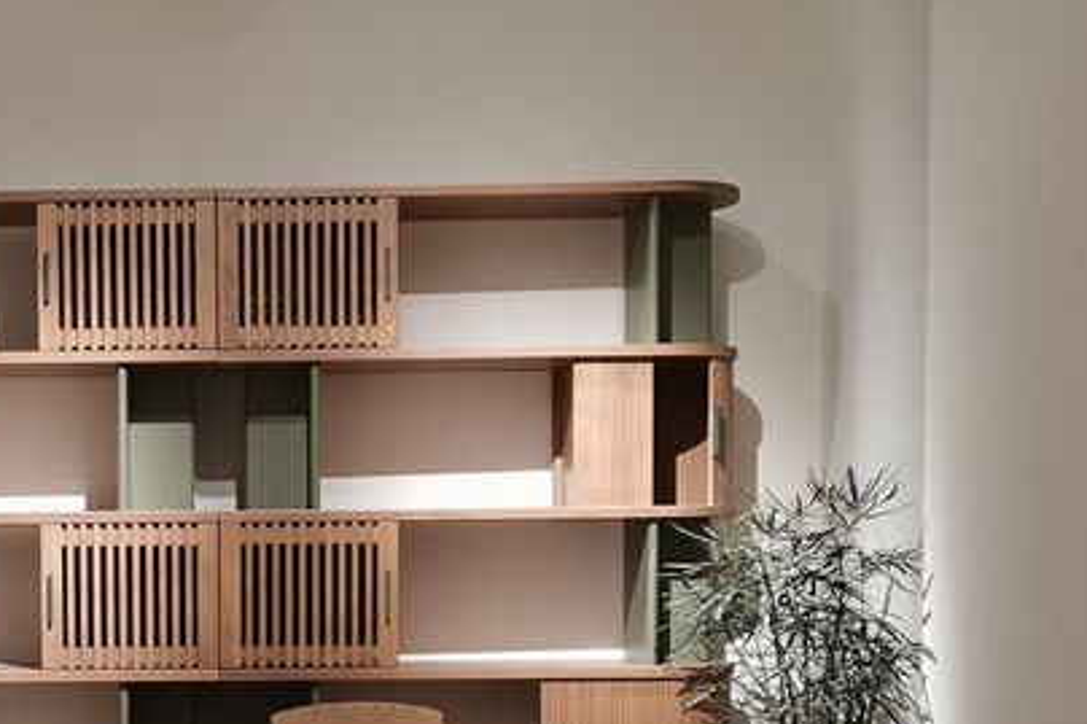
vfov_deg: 19.1
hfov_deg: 28.1
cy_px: 667
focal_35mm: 70
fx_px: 2113
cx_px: 180
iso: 100
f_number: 1.8
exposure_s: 1/50
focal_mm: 5.58
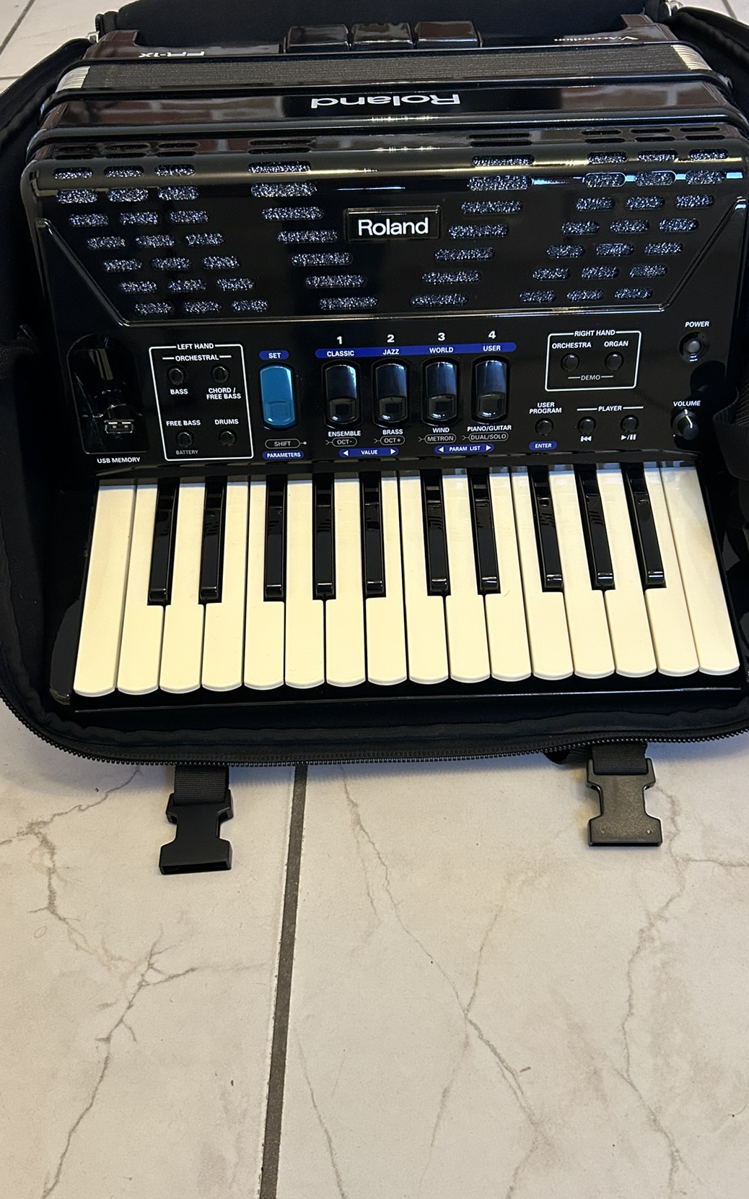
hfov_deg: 37.3
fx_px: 1110
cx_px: 392
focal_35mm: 34
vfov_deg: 56.6
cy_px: 652
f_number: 1.5
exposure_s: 1/50
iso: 320
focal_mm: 5.7
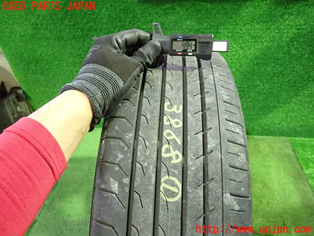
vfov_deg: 54.9
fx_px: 227
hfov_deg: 69.4
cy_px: 118
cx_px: 157
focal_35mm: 25
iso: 800
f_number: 2
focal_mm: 4.5
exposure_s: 1/25
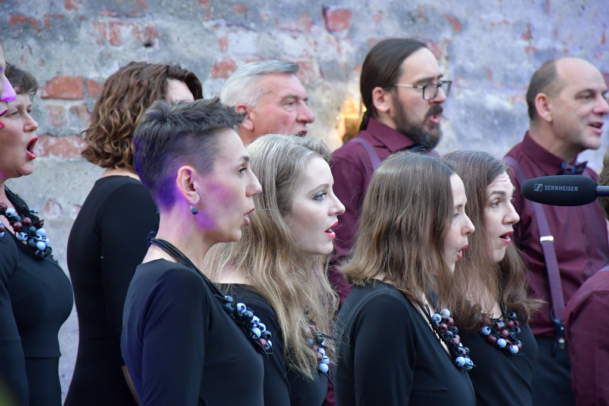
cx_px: 304
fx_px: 3299
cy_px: 203
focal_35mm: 195
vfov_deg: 7.0
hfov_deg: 10.5
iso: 3200
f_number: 5.6
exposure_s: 1/250
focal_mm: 130
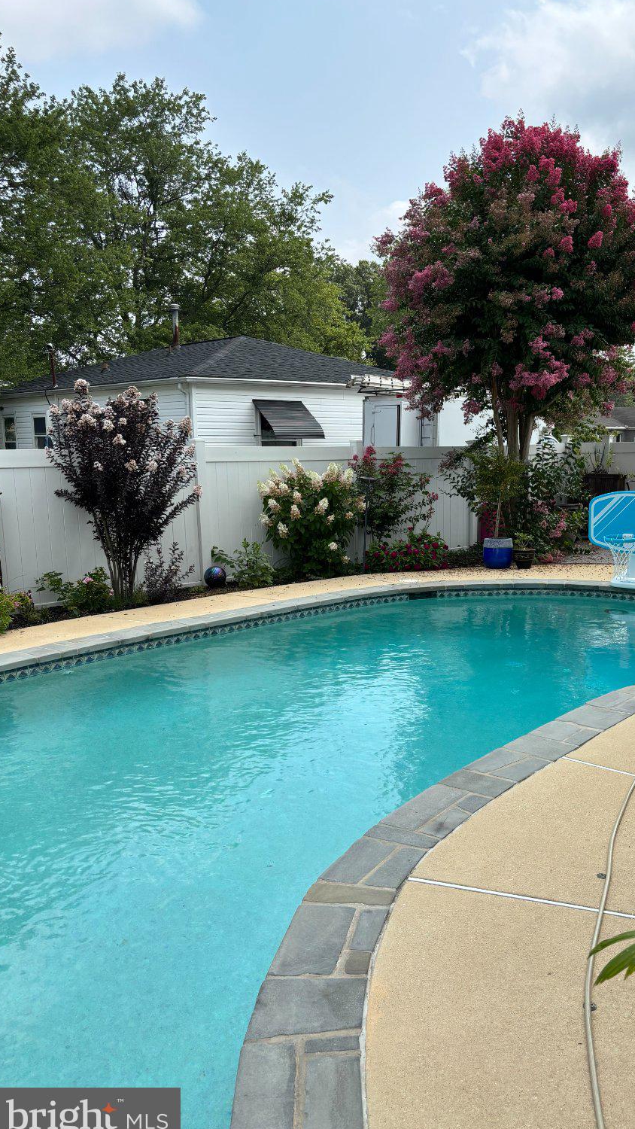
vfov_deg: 66.1
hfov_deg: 39.7
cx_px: 426
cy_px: 571
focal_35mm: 29
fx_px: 868
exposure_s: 1/2513
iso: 50
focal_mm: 5.96
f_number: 1.6
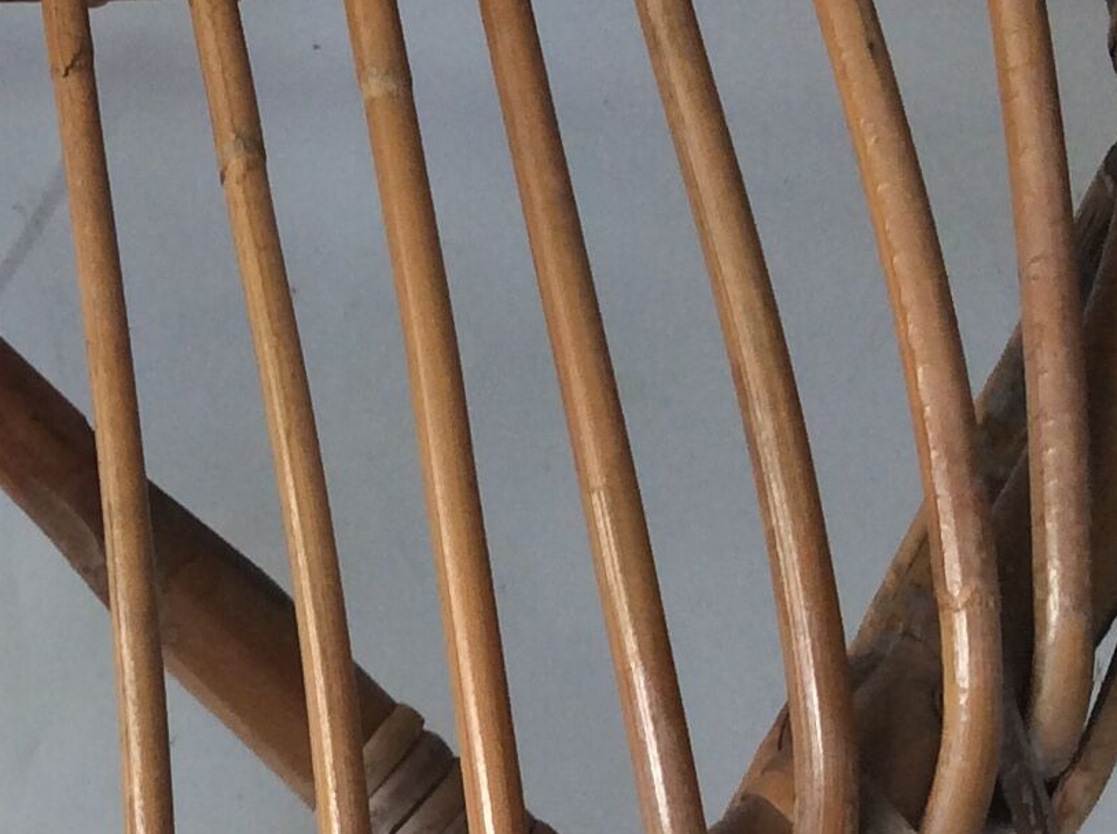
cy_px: 345
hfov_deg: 18.2
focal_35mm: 102
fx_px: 3286
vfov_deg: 14.5
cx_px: -271
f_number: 2.4
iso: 40
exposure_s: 1/50
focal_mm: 3.3
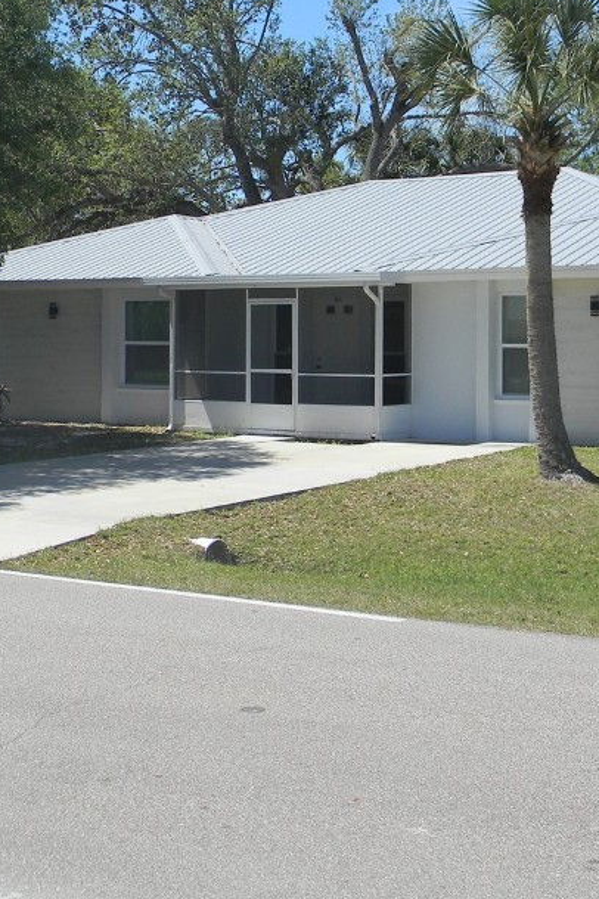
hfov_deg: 21.5
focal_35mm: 63
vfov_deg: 31.8
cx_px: 223
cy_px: 344
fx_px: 1572
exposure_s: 1/213
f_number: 7.4
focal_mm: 6.4
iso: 80
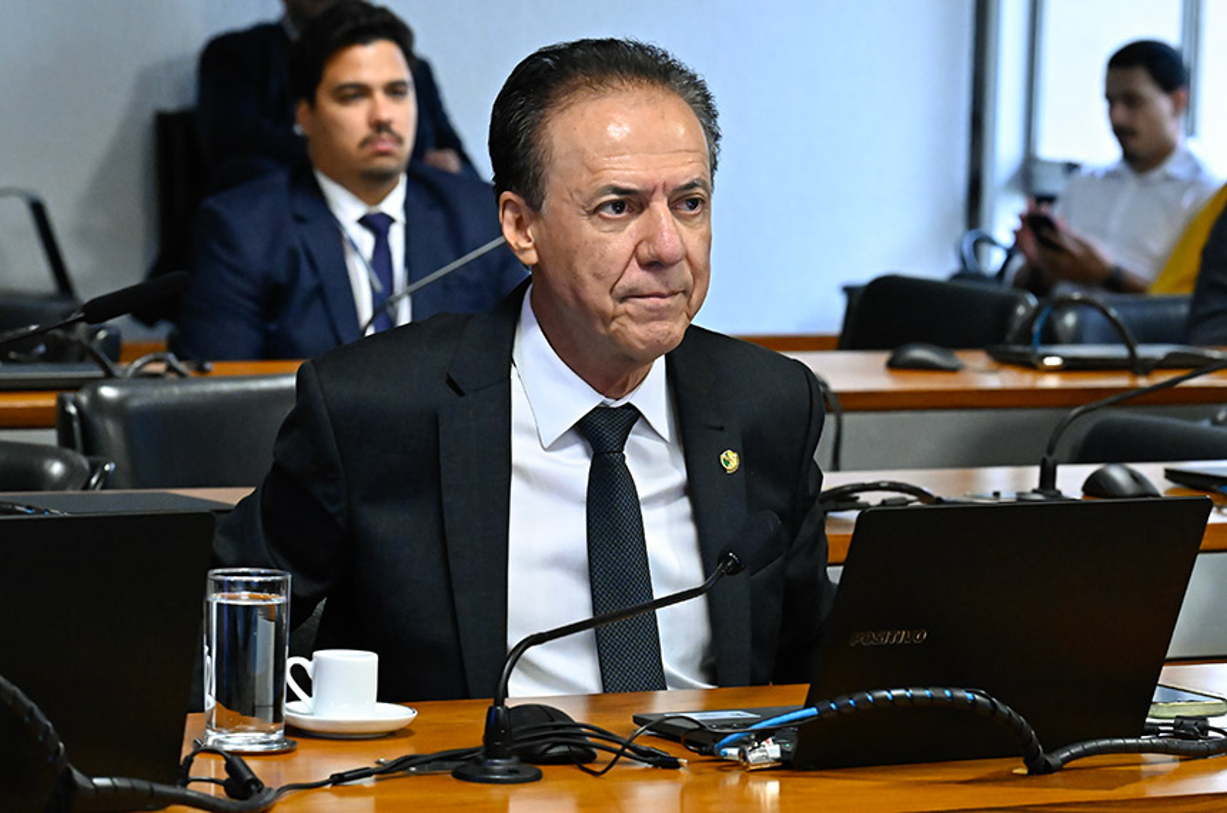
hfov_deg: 12.5
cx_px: 614
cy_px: 406
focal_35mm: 165
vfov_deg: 8.3
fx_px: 5613
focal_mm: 110
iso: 6400
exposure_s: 1/100
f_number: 7.1
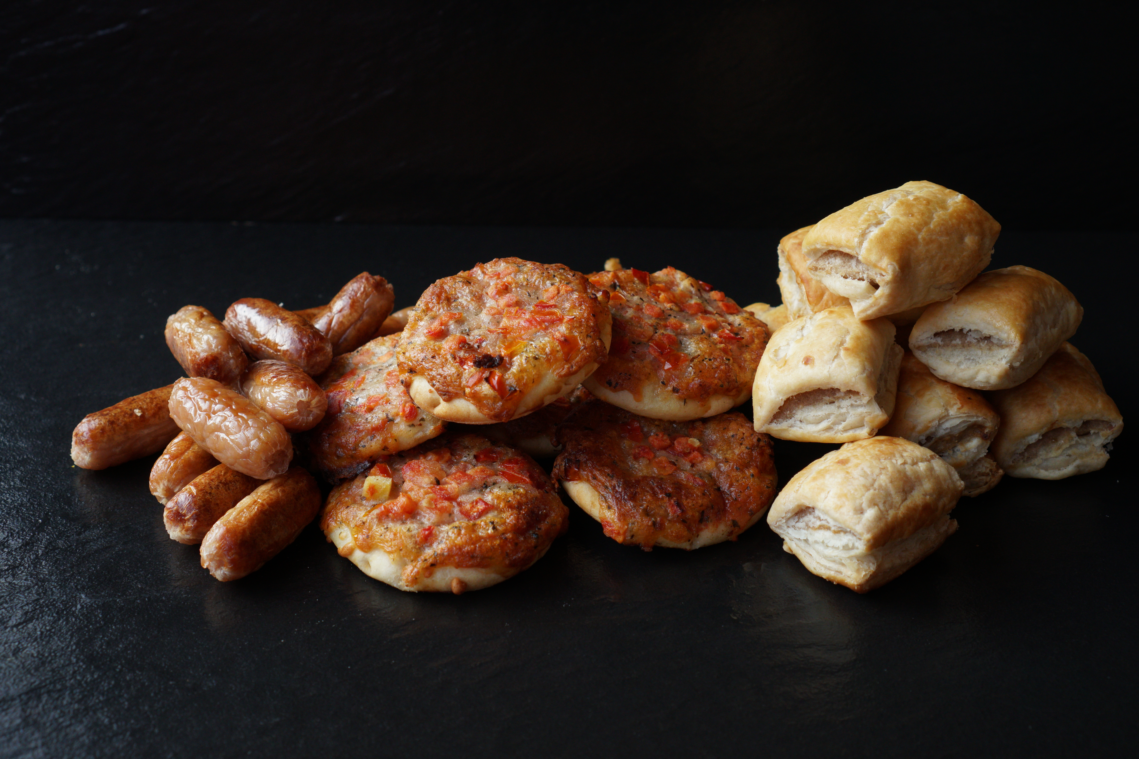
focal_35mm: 52
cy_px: 380
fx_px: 1661
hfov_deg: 37.9
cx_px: 570
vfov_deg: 25.8
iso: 500
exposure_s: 1/80
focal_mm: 35
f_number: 5
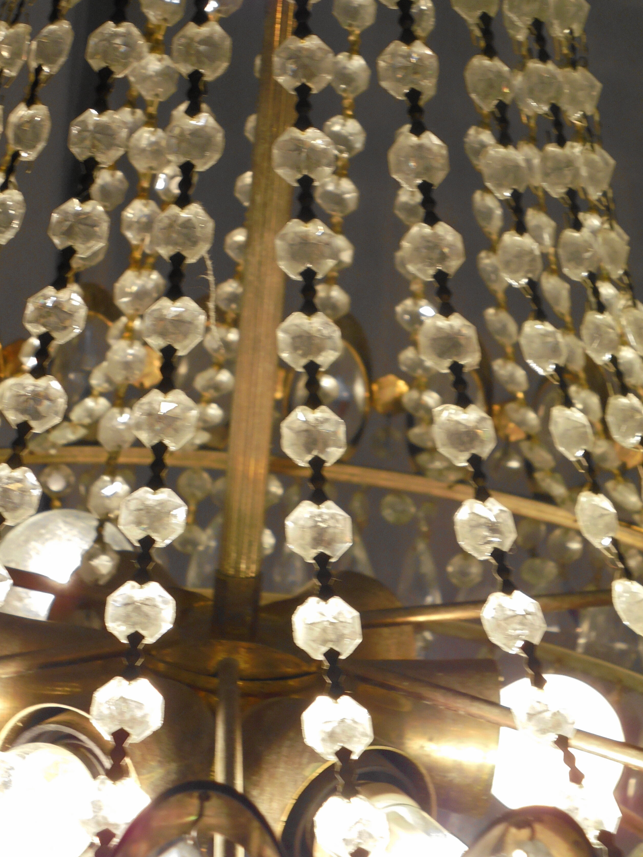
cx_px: 339
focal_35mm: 70
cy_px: 408
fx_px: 1734
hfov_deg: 21.0
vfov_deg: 27.8
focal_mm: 11.5
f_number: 5.6
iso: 100
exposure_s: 1/50
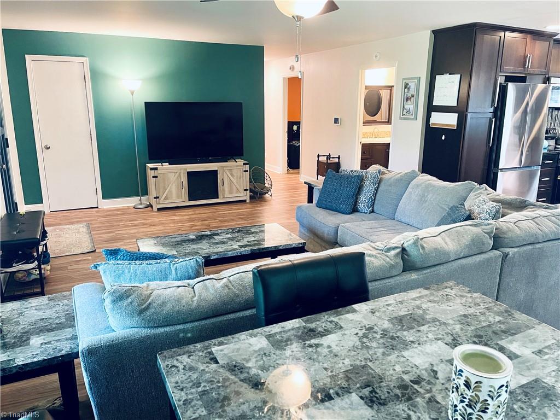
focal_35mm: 25
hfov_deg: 69.4
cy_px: 210
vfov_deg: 54.9
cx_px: 280
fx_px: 404
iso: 500
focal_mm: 5.1
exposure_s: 1/60
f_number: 1.6
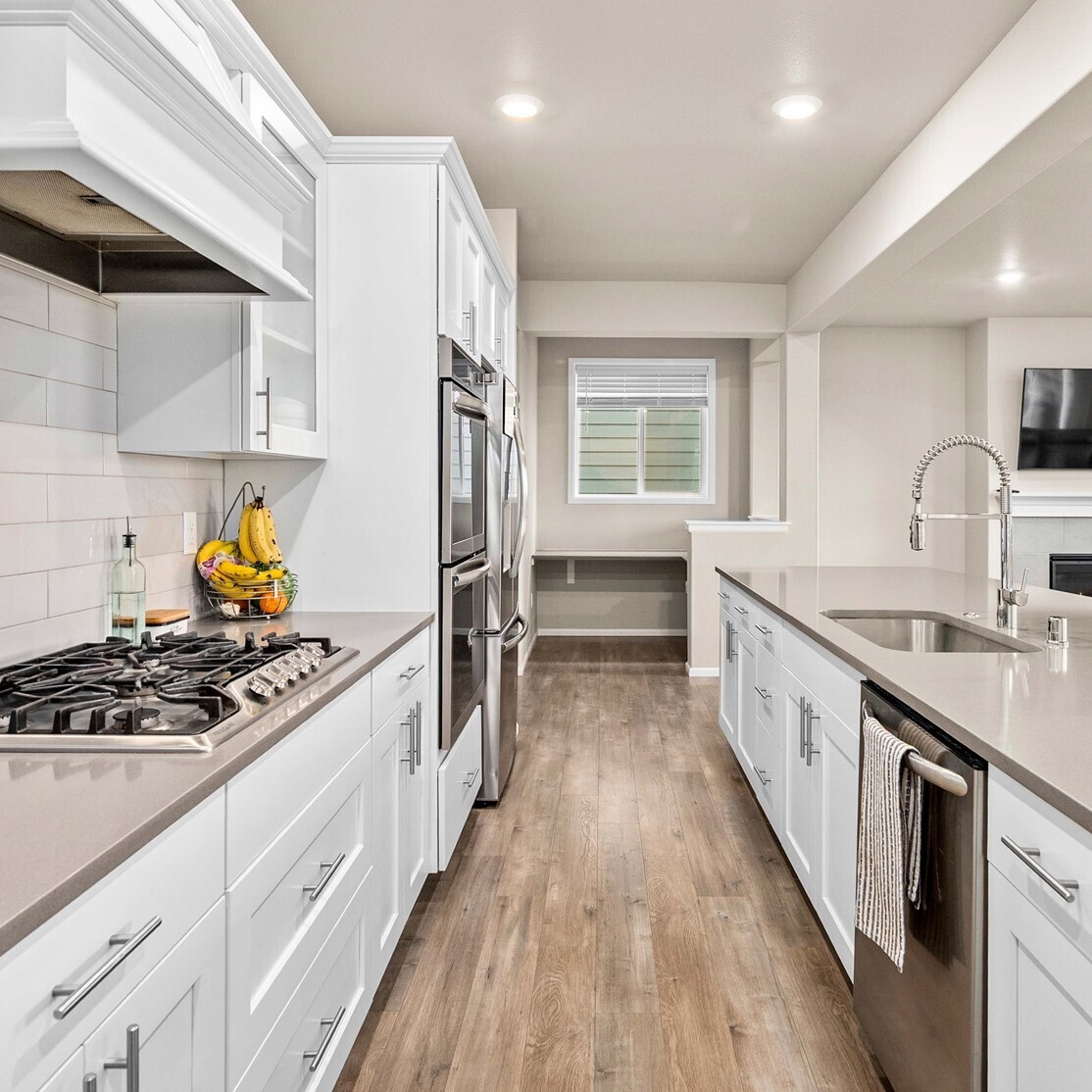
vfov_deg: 69.6
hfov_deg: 69.6
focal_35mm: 22
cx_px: 580
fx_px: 785
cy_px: 541
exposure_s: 1/5
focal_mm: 17
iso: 1000
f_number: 7.1
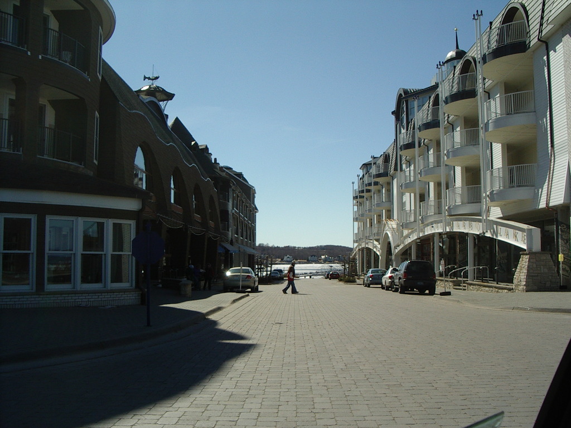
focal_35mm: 38
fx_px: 627
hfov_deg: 49.0
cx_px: 286
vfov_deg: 37.7
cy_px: 214
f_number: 4.8
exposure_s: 1/640
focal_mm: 5.8
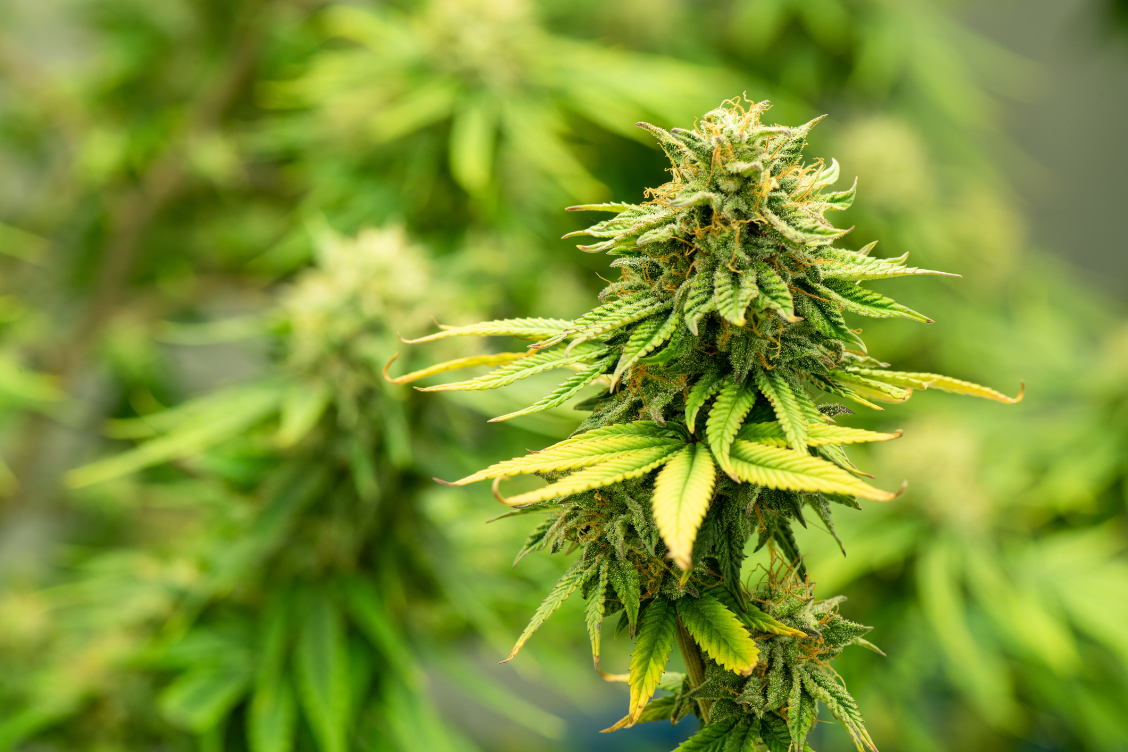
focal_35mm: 105
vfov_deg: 13.0
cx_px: 564
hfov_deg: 19.5
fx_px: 3290
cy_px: 376
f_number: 16
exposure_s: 1/80
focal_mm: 105
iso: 125
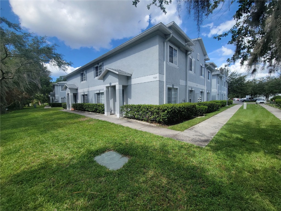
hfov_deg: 106.2
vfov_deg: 89.9
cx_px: 140
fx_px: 106
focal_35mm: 13
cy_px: 106
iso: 50
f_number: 2.2
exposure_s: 1/1090
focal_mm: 2.2
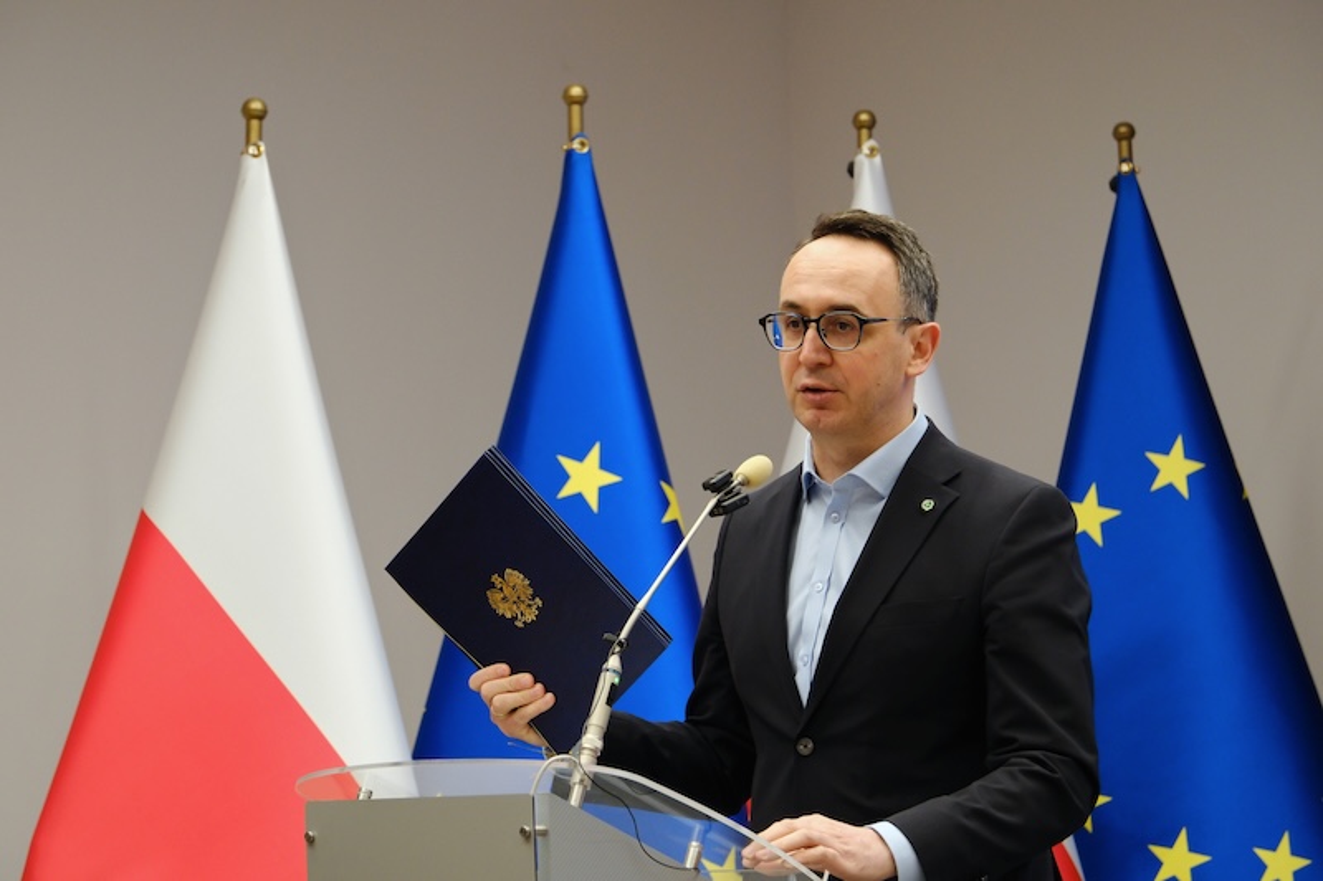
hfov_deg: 20.2
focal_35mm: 101
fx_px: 3711
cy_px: 440
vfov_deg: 13.5
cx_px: 662
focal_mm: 67
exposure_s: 1/125
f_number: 4.5
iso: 1250
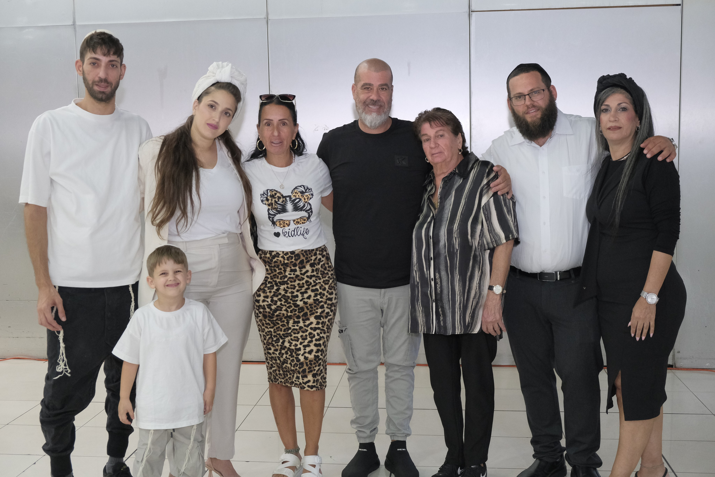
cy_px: 238
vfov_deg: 31.9
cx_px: 358
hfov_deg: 46.4
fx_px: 834
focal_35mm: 42
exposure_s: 1/125
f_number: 3.2
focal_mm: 27.7
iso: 2500
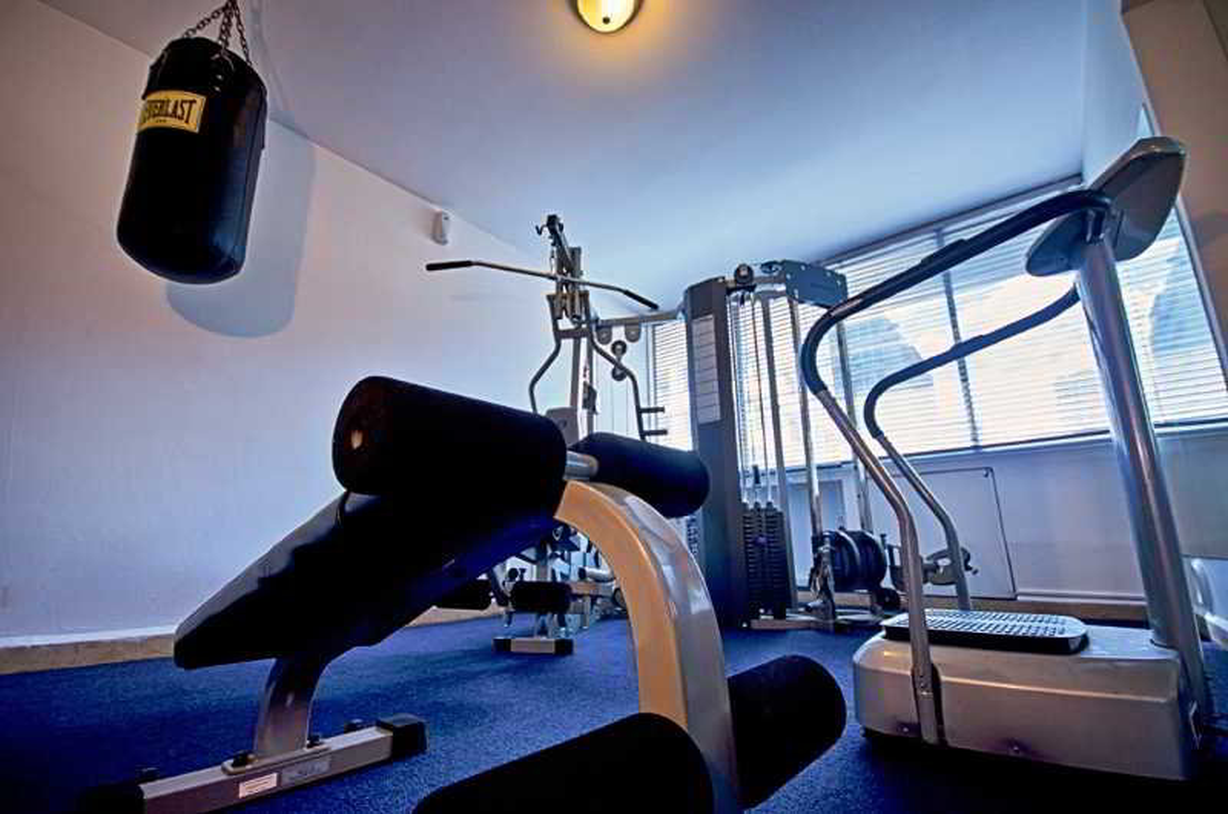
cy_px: 407
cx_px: 614
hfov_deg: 100.5
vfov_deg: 77.1
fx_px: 511
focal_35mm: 15
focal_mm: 10
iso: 400
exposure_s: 1/50
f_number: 4
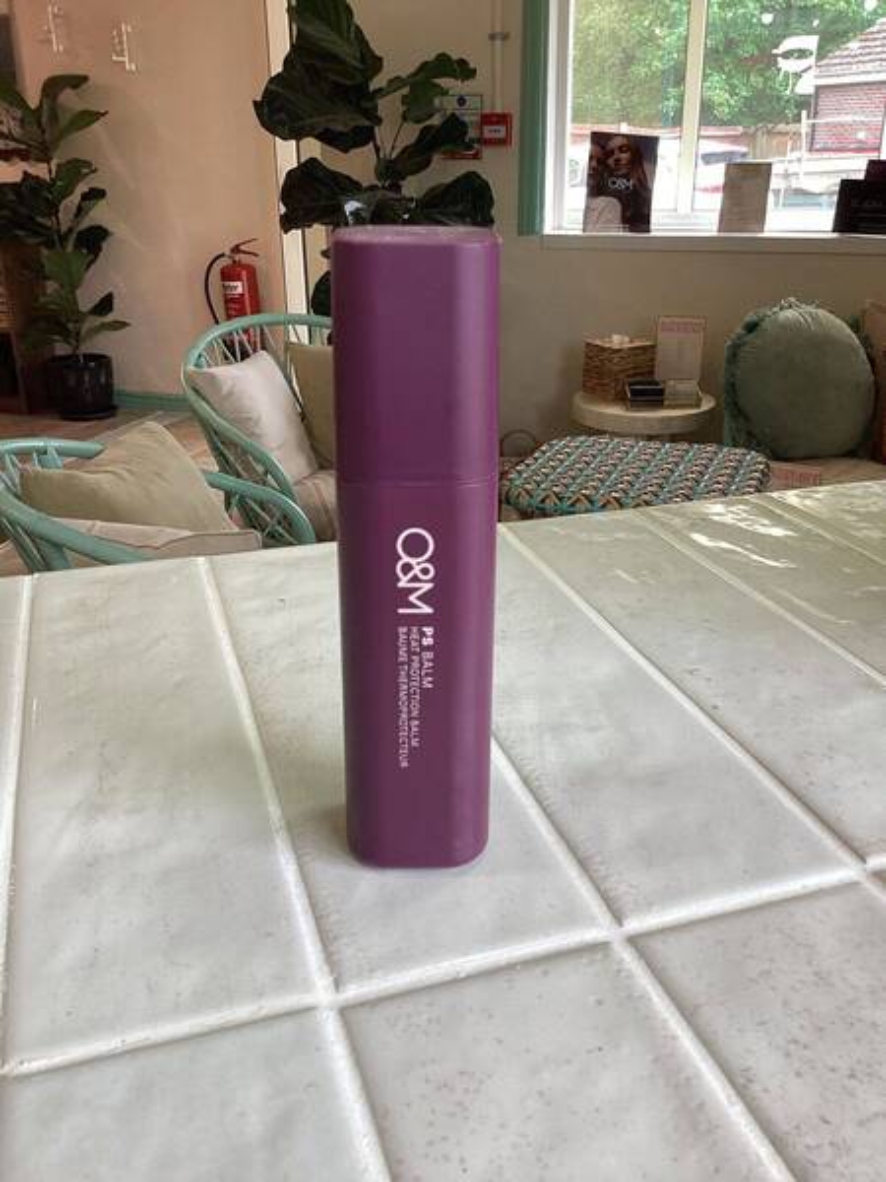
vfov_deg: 58.4
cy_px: 591
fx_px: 1058
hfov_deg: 45.4
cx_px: 443
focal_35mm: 31
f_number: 2.4
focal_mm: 3.3
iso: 64
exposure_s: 1/100
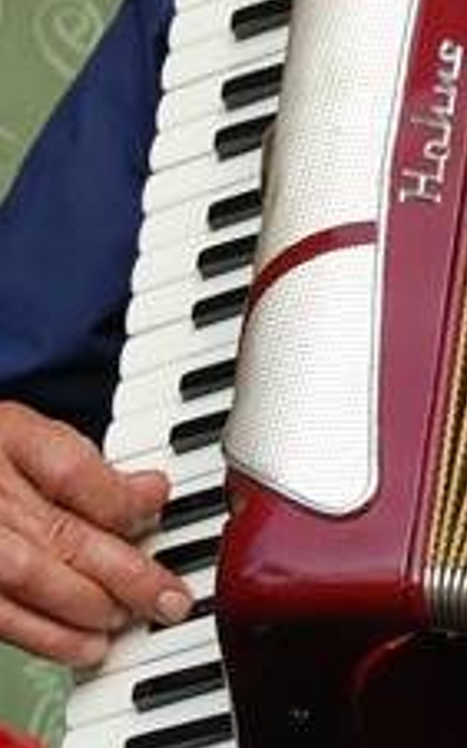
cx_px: 785
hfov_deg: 5.0
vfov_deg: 8.0
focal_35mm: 261
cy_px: 45
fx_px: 5313
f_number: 6.3
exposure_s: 1/160
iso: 200
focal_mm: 55
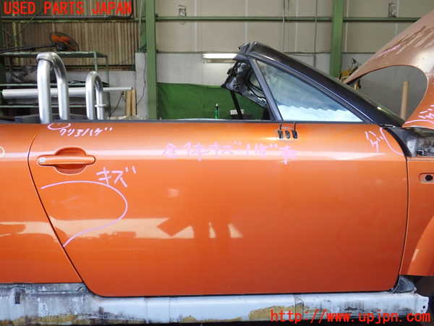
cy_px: 163
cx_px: 217
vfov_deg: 46.8
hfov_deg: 60.0
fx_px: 376
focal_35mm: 30
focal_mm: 5.4
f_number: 2.3
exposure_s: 1/60
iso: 200
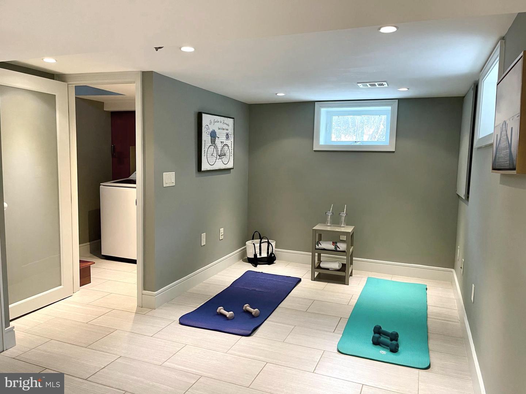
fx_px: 380
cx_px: 263
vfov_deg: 54.9
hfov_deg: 69.4
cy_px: 197
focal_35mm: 25
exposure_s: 1/60
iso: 400
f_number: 1.6
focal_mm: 5.1
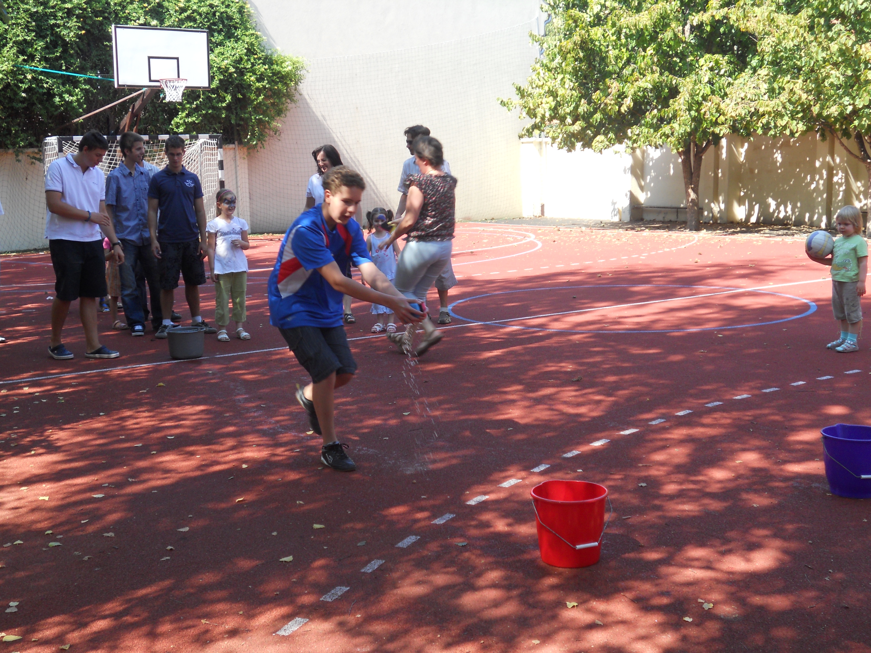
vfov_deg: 31.5
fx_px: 1157
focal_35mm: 46
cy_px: 326
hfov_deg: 41.2
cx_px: 436
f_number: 4.3
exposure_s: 1/125
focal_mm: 8.2
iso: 80
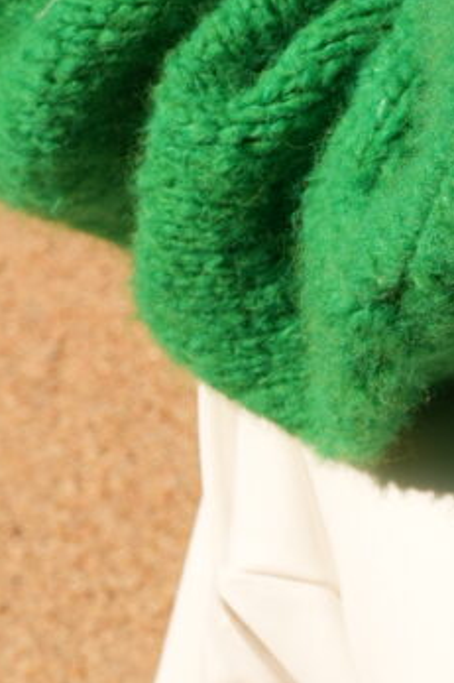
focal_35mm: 273
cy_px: 244
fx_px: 5169
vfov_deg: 7.5
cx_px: 1326
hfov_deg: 4.8
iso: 100
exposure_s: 1/500
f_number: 6.3
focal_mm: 37
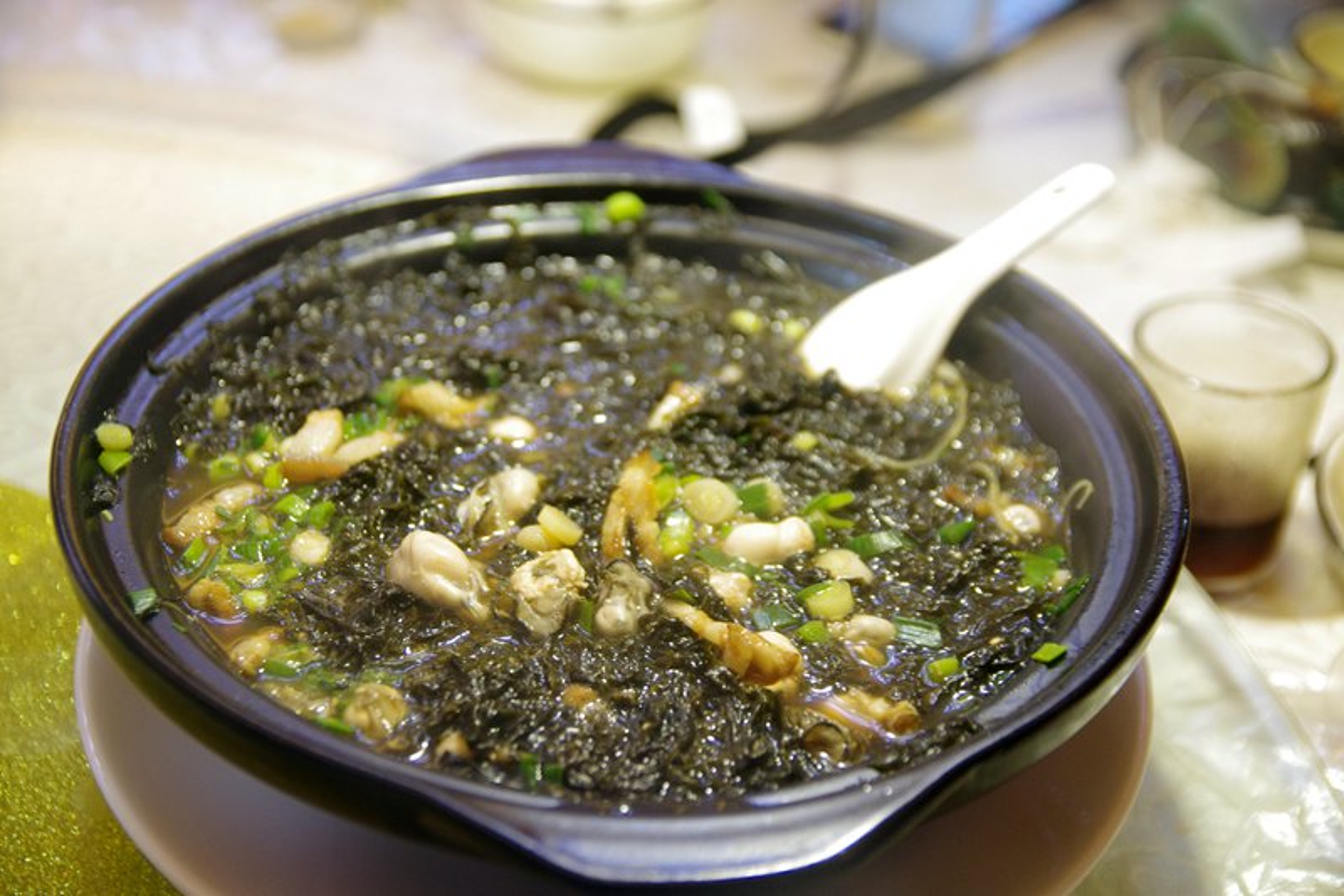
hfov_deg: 33.4
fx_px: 2239
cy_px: 448
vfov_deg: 22.6
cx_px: 672
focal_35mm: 60
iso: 800
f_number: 2.8
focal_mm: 40
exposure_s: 1/20
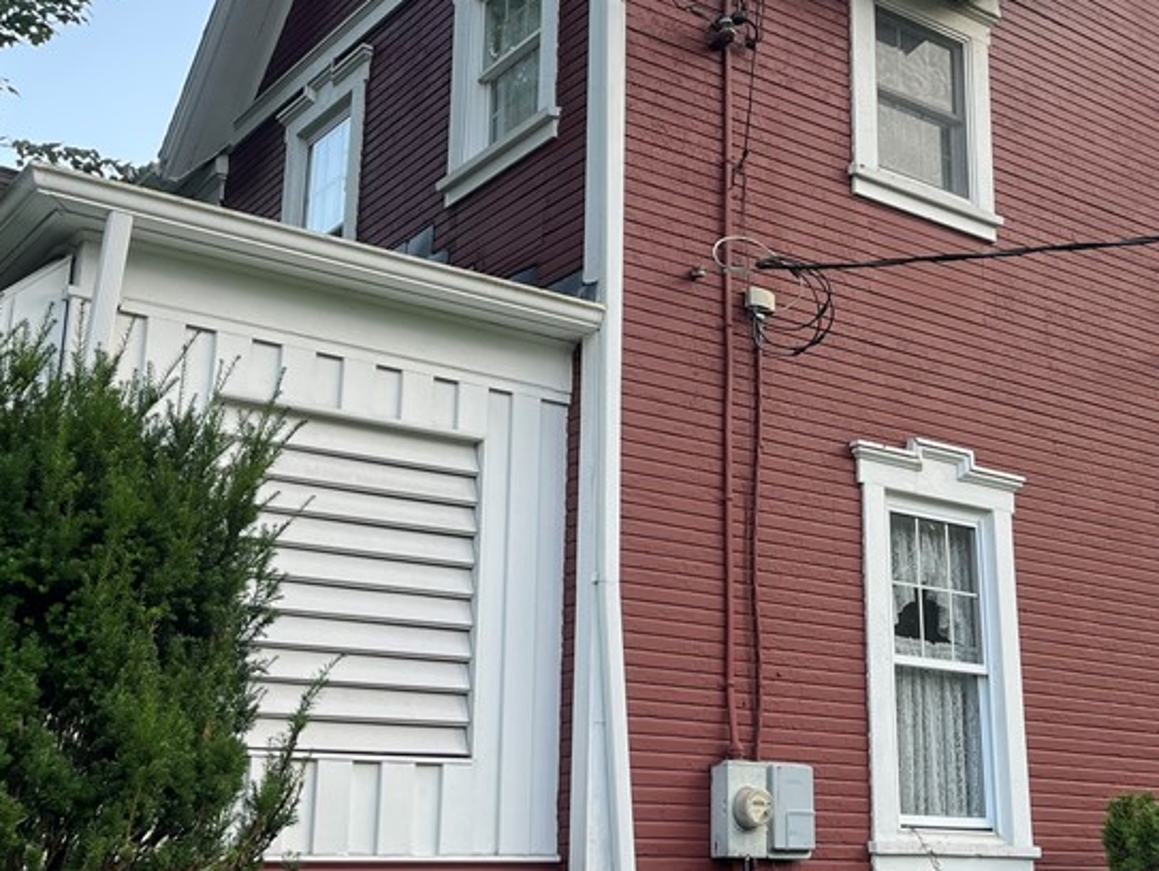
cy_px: 397
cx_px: 777
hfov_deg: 38.4
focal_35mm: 49
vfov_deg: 29.7
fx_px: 1642
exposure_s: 1/122
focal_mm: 5.1
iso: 40
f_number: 1.6
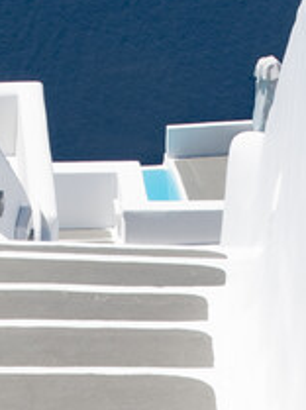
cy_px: 428
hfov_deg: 10.1
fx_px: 1714
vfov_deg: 13.4
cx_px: -49
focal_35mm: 145
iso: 200
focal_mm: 28
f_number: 11
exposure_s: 1/400
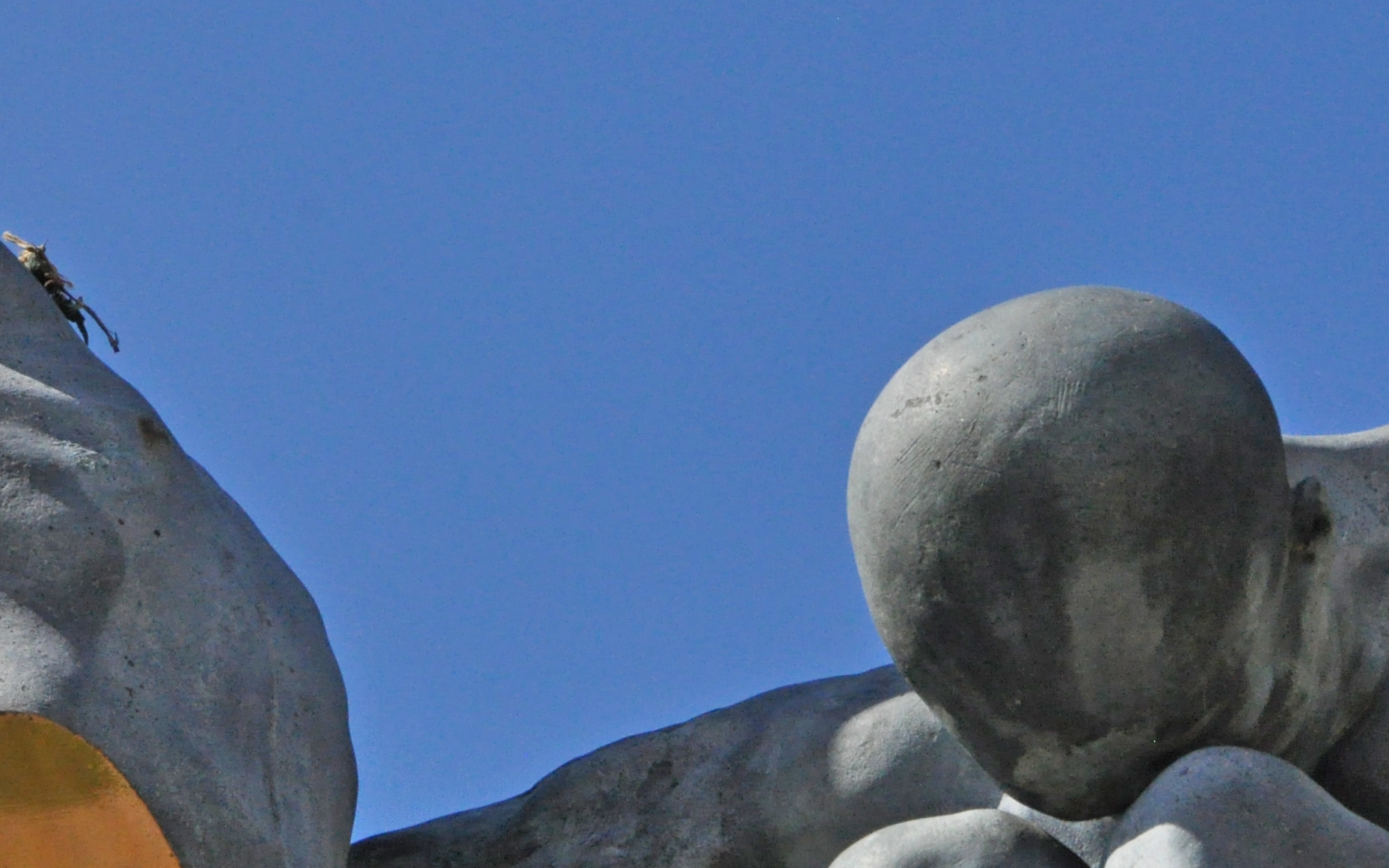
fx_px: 14014
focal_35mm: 370
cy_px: 671
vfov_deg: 3.5
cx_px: 517
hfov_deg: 5.7
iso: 1000
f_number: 16
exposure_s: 1/1000
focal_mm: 105
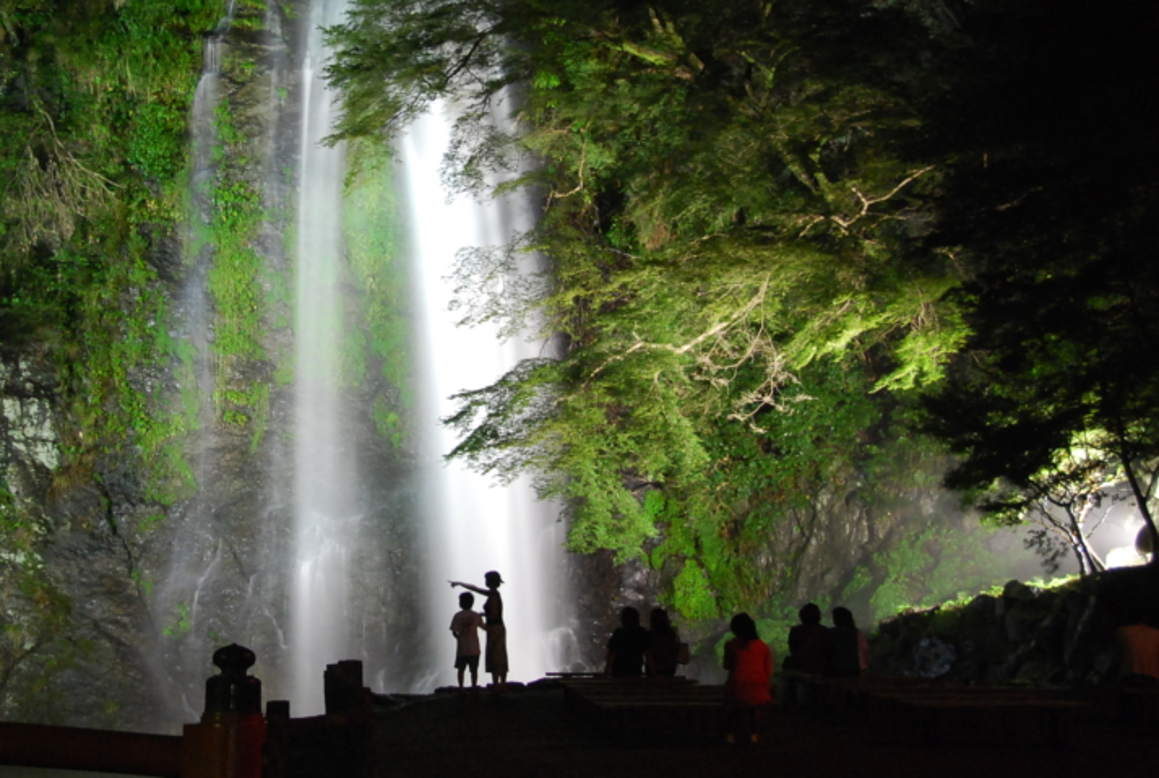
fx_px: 2152
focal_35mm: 67
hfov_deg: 29.9
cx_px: 393
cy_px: 279
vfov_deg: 20.4
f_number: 4.2
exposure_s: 1
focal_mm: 31
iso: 800
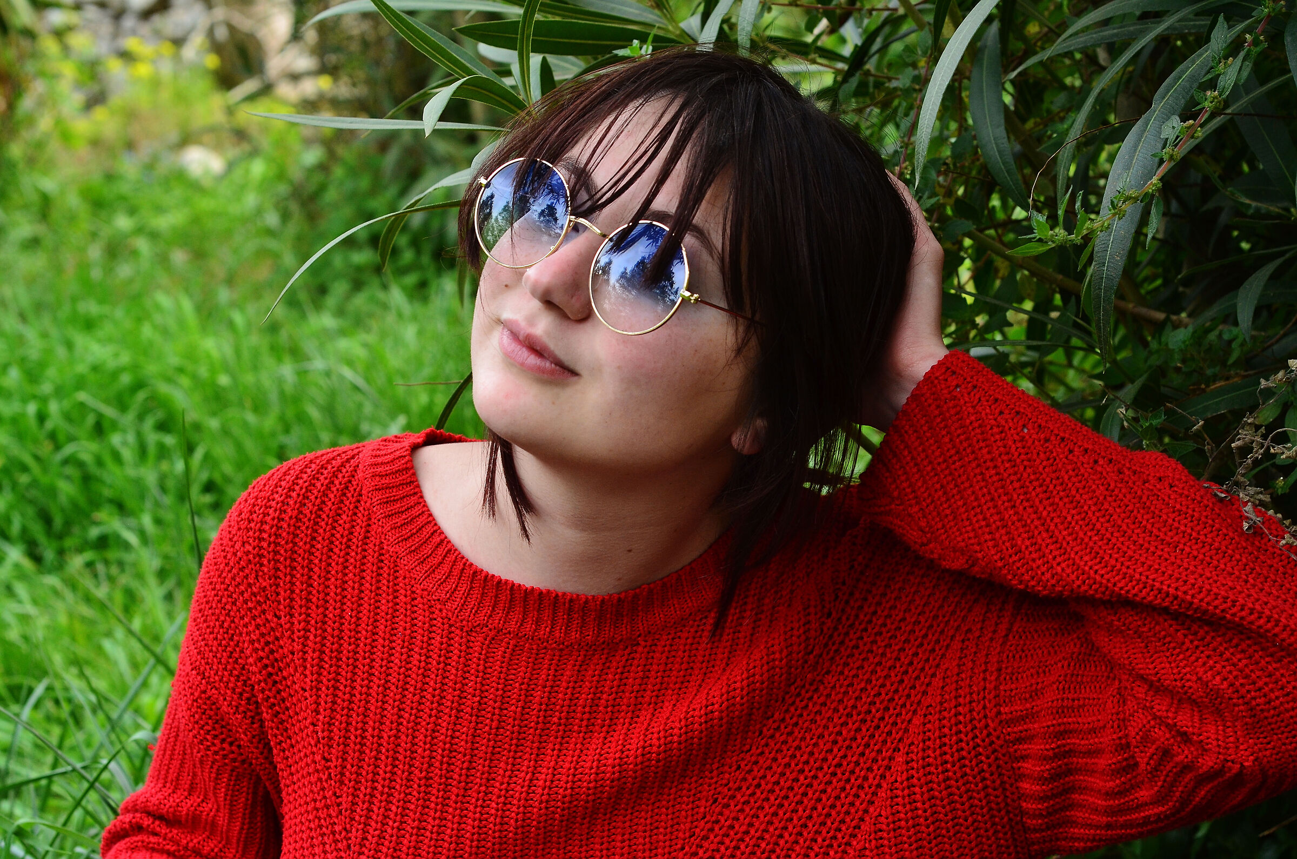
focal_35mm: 75
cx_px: 648
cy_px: 430
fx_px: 2697
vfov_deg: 18.1
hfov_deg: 27.0
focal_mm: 50
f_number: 6.3
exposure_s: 1/160
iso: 400
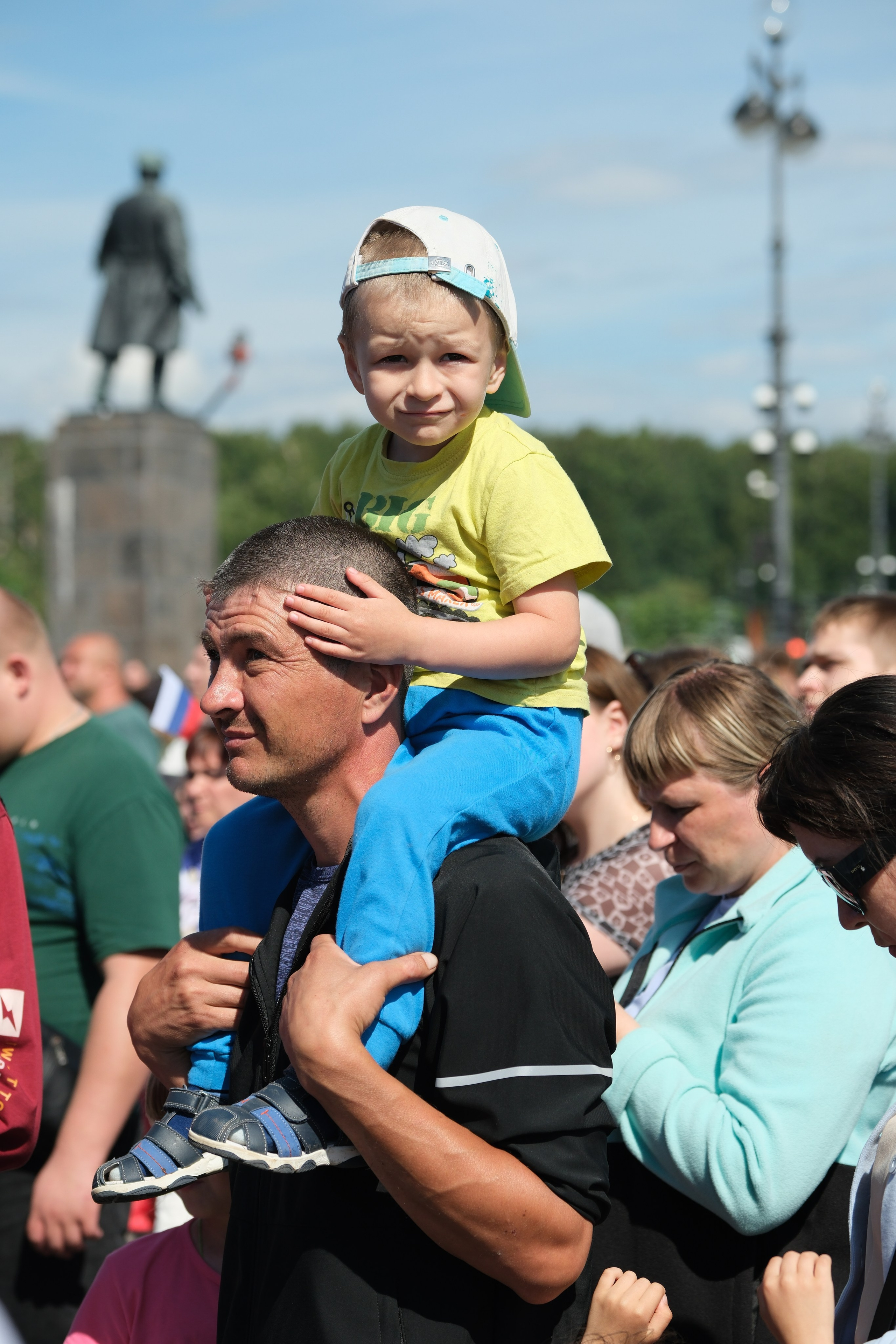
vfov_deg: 20.6
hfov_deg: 13.8
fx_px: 3696
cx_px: 448
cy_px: 672
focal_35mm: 99
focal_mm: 66
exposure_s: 1/2000
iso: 250
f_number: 4
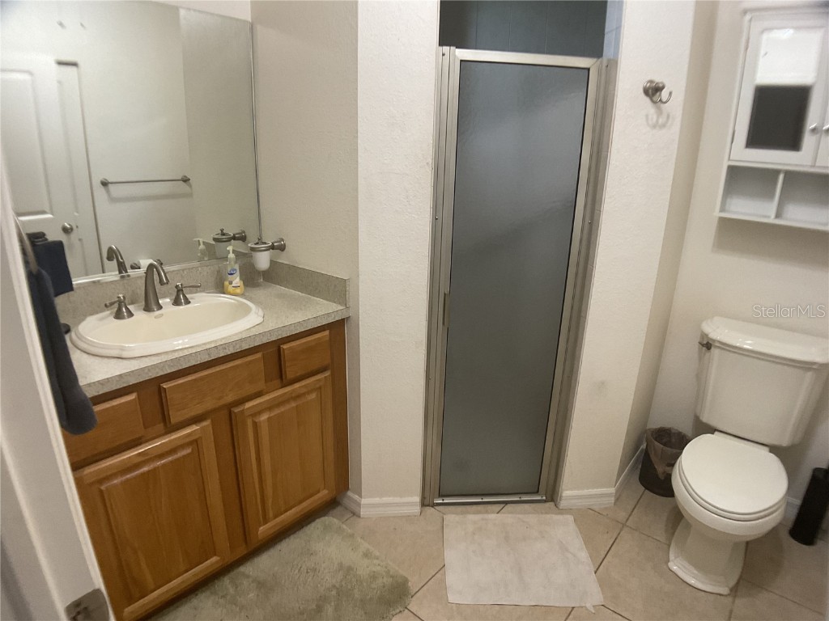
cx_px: 414
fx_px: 695
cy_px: 310
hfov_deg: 61.7
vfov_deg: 48.2
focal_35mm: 29
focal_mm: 3
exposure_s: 1/60
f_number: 1.8
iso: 100
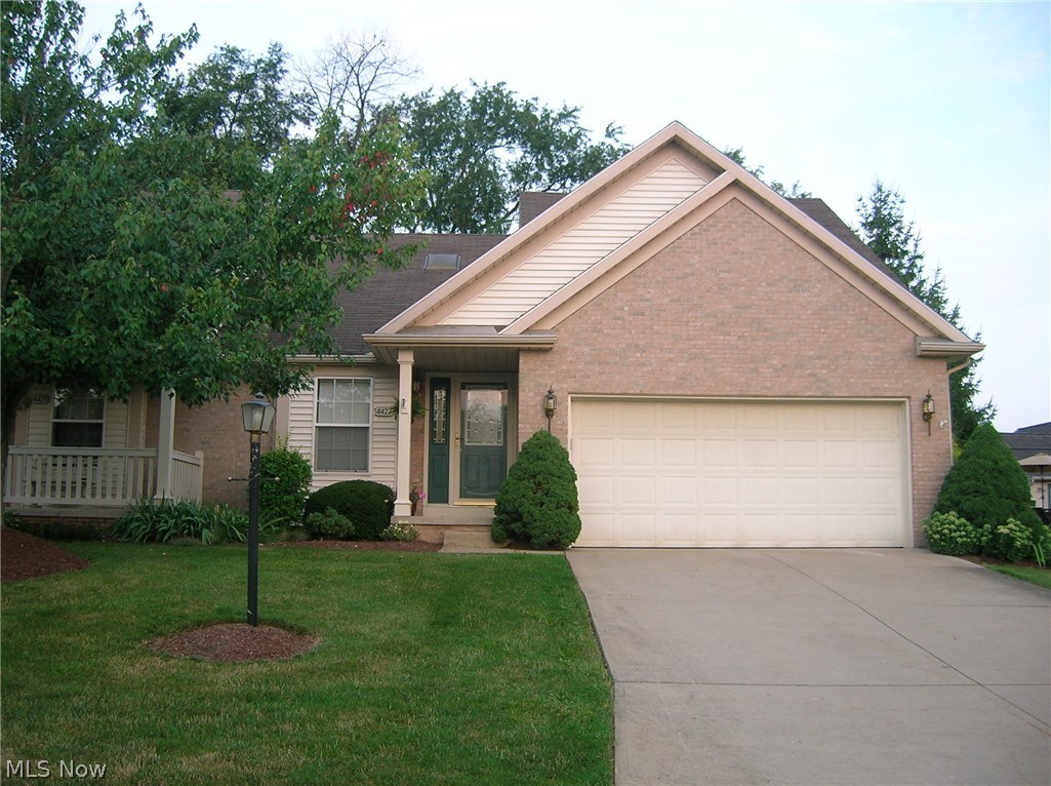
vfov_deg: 41.7
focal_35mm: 34
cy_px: 393
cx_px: 526
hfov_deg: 54.0
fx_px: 1031
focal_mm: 5.7
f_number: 2.9
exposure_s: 1/38.6
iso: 50
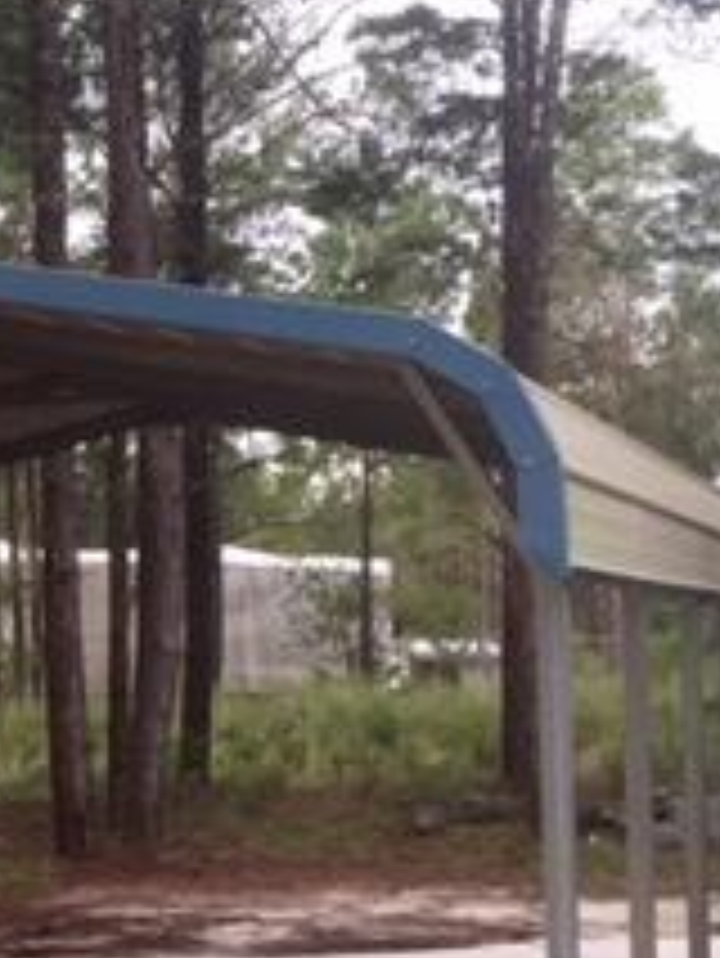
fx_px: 2410
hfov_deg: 15.9
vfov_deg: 22.4
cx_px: -274
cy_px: 657
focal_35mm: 87
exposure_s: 1/120
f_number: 2.2
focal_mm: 4.15
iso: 50
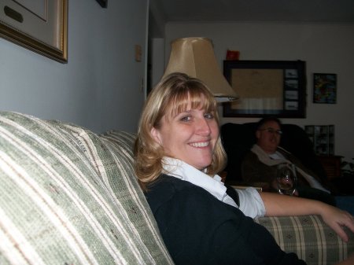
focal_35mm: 36
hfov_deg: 51.4
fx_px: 368
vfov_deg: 39.6
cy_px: 132
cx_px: 177
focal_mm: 6
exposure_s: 1/30
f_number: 2.7
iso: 80
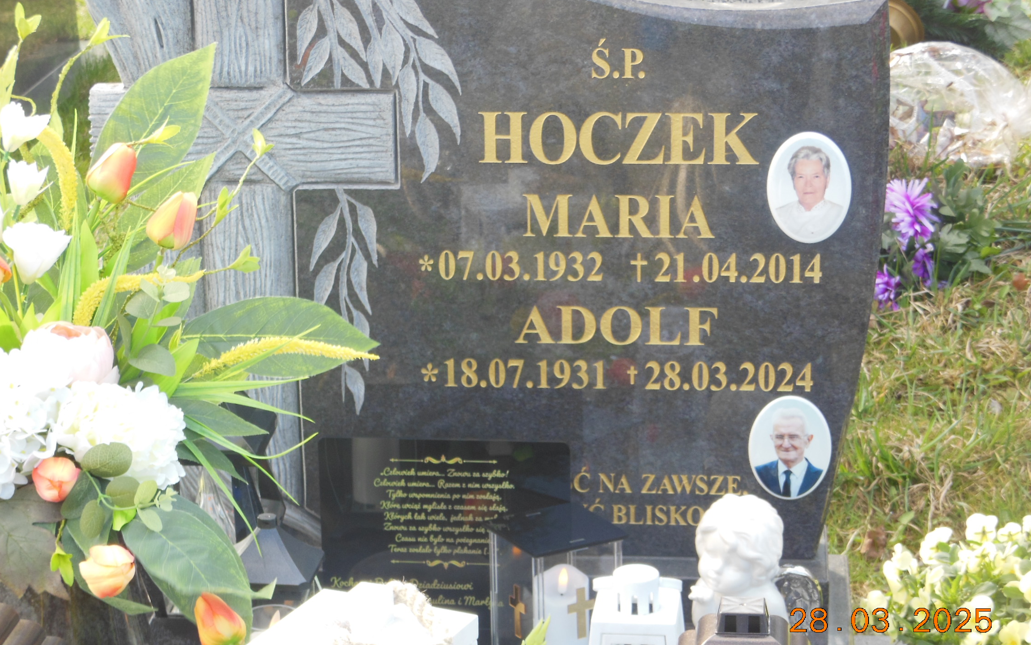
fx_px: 2613
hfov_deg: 22.3
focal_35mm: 93
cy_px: 307
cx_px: 515
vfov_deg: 14.1
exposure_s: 1/100
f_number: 4.6
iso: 125
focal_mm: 15.5
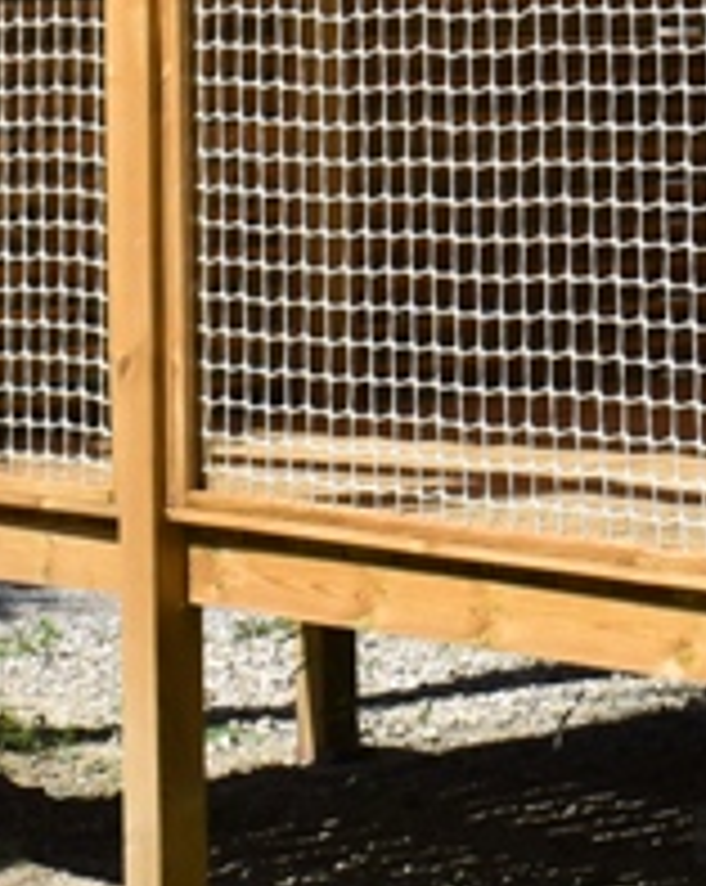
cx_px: 895
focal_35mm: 176
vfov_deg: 10.8
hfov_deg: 8.6
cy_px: -196
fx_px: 4608
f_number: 9
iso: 100
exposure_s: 1/320
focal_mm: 24
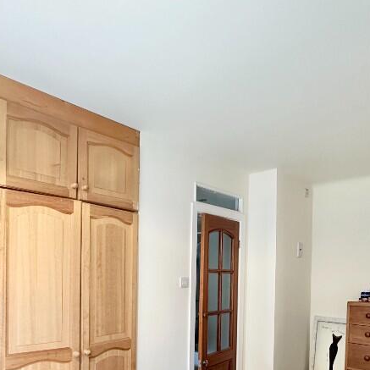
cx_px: 210
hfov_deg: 55.4
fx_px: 351
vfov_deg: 52.8
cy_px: 283
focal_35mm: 29
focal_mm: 2.22
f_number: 2.2
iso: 320
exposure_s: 1/75
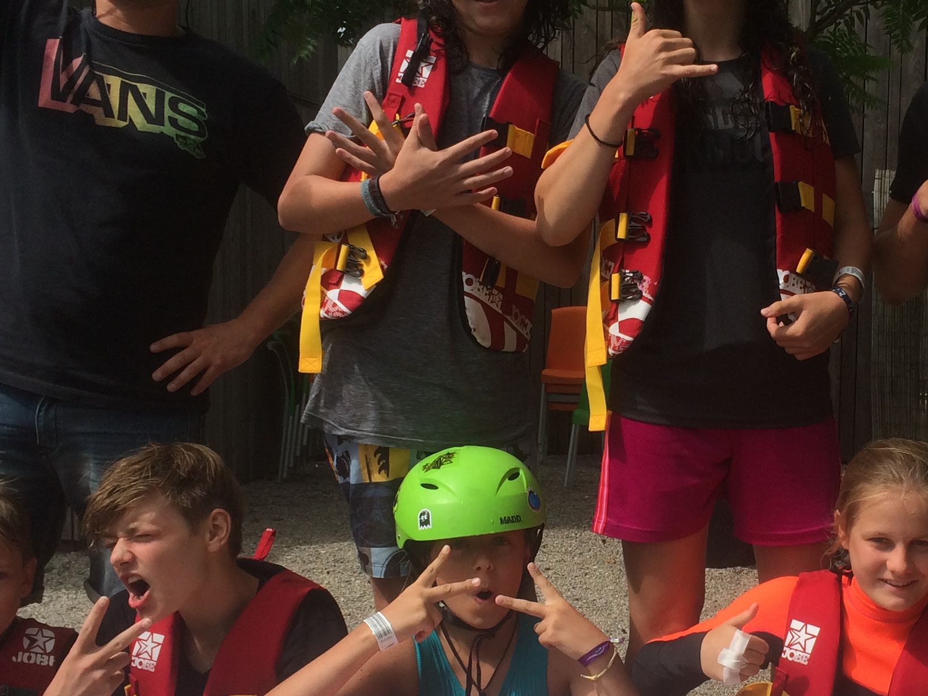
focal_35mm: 58
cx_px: 654
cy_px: 426
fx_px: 1555
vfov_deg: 25.2
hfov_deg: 32.8
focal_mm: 4.15
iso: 32
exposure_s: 1/2160
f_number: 2.2
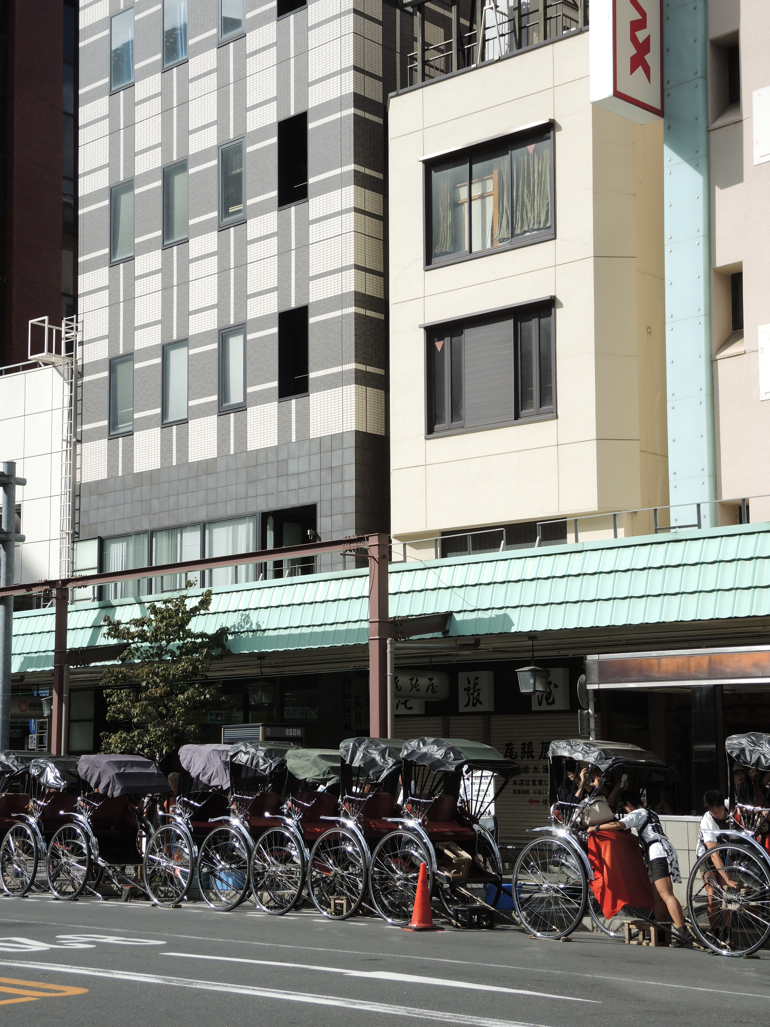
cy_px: 514
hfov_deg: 25.2
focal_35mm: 58
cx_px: 385
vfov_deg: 33.2
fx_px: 1720
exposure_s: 1/1250
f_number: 2.8
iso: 80
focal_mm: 12.5
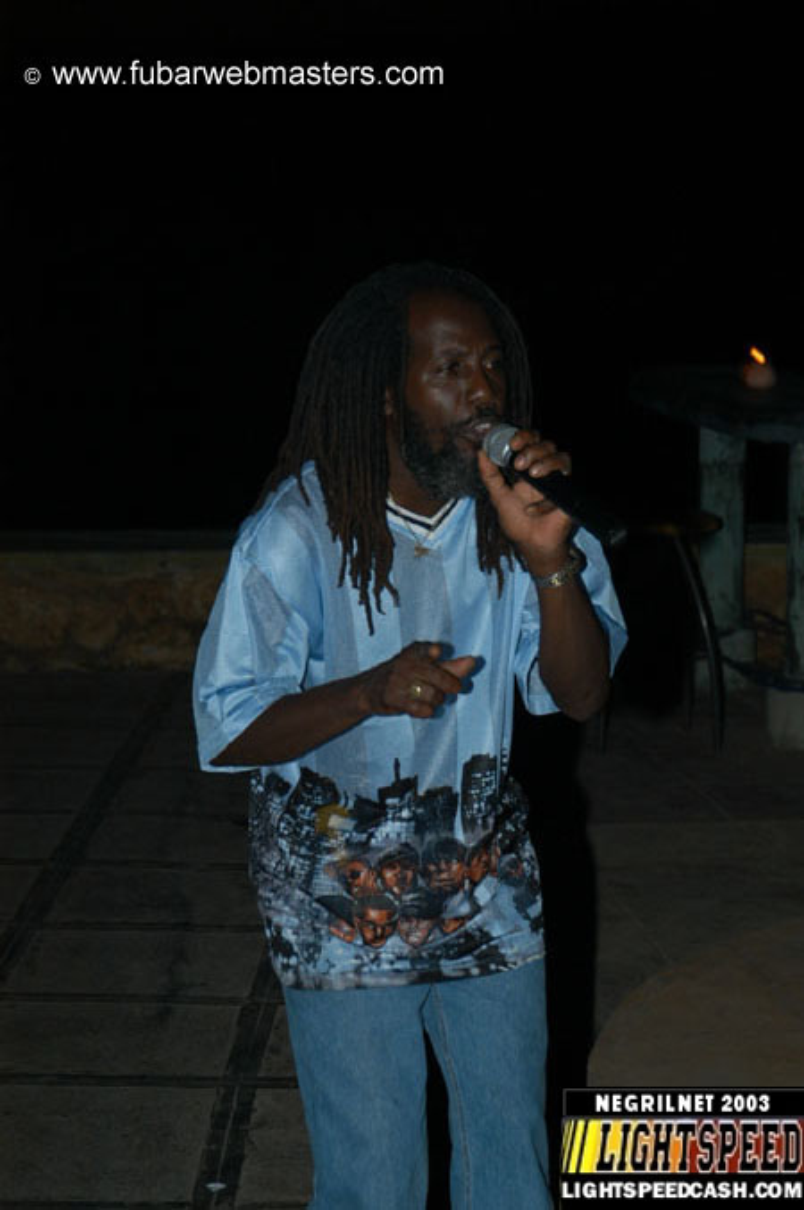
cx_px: 402
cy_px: 605
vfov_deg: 21.9
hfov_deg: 14.7
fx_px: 3122
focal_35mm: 93
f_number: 5
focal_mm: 62
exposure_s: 1/60
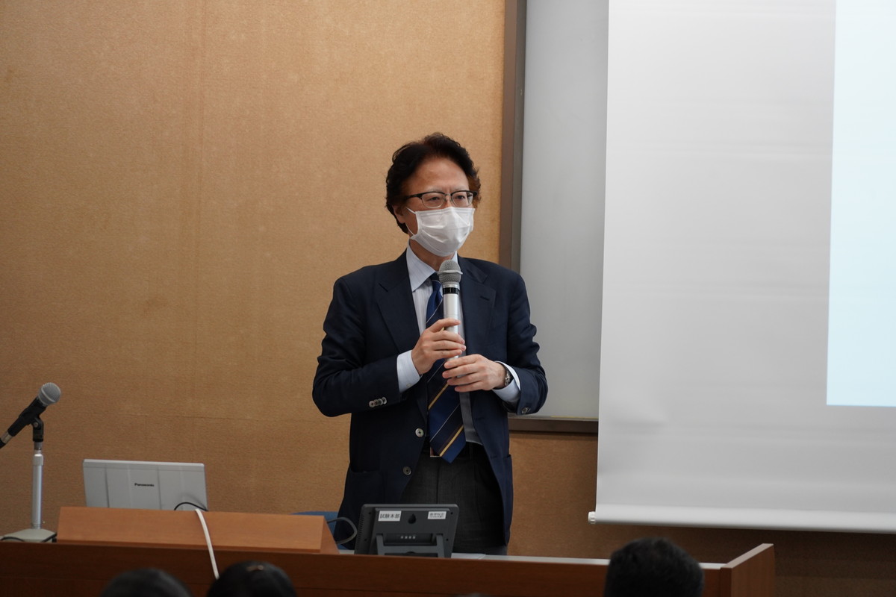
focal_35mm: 240
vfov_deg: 5.7
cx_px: 448
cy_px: 298
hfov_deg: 8.6
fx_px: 5973
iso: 2000
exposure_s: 1/100
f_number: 6.3
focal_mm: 240
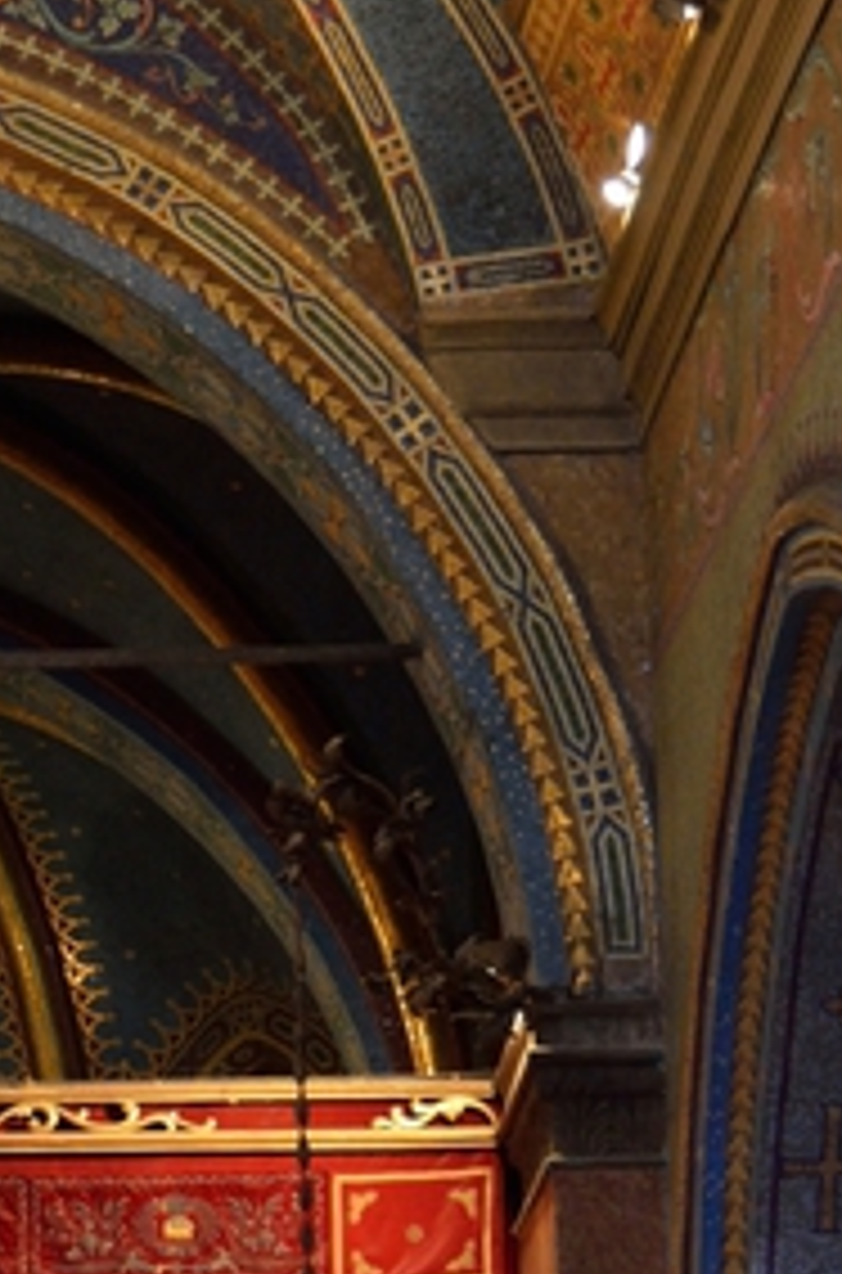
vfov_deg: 12.5
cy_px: 1157
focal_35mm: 163
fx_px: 5753
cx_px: -115
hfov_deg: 8.3
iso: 1400
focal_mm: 44
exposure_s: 1/30
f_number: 4.5
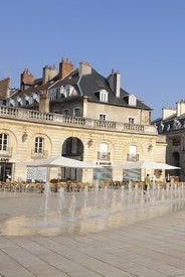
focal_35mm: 55
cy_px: 137
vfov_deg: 36.2
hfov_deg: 23.2
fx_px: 423
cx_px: 204
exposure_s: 1/160
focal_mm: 36
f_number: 14
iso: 200
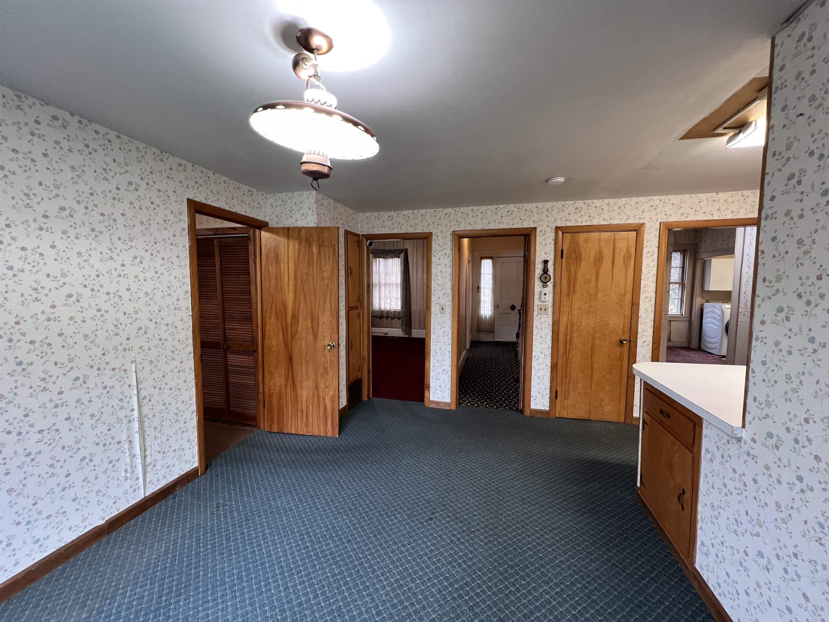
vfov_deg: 89.9
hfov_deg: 106.2
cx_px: 414
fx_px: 311
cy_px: 311
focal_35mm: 13
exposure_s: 1/60
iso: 250
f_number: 1.8
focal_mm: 1.57
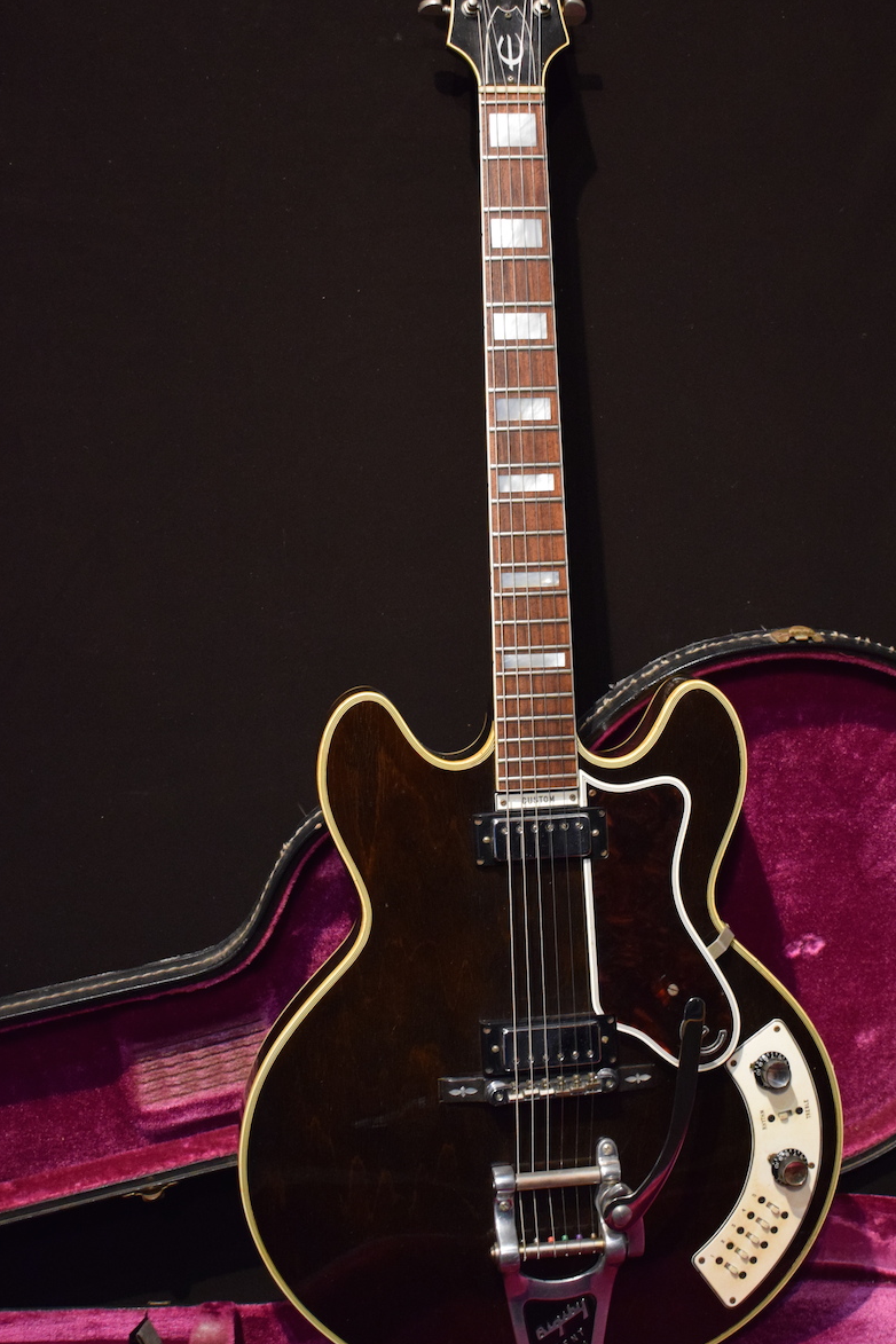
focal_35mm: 56
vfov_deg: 35.8
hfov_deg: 24.3
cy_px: 607
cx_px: 533
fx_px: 2077
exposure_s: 1/30
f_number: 4.2
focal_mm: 29
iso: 2500
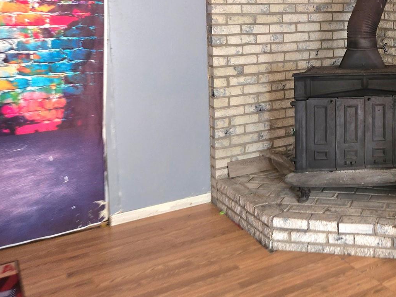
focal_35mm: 46
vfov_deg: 30.9
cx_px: 388
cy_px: 68
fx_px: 526
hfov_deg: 37.3
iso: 100
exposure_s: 1/24
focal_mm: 5.4
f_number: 1.8
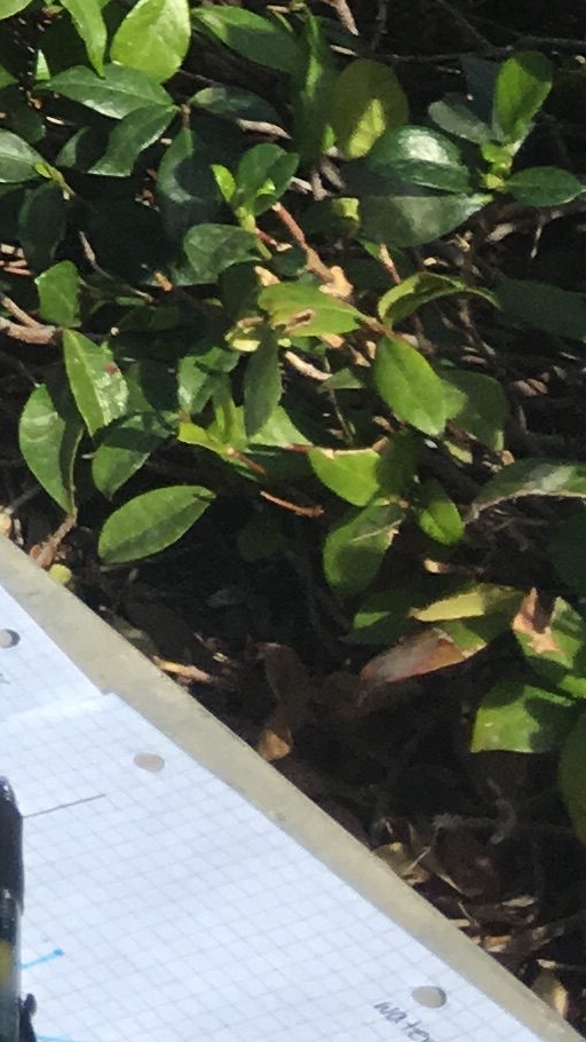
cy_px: -777
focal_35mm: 140
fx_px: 3867
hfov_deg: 7.7
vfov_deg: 13.8
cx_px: -1088
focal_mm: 4.15
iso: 25
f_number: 2.2
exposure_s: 1/999
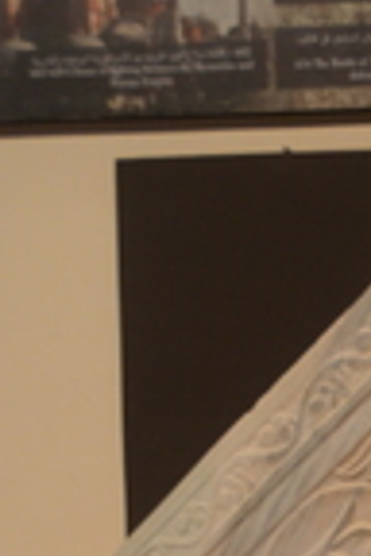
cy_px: 950
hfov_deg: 9.5
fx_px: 2133
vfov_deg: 13.6
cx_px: 672
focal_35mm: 138
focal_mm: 20
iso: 500
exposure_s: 1/15
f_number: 3.5
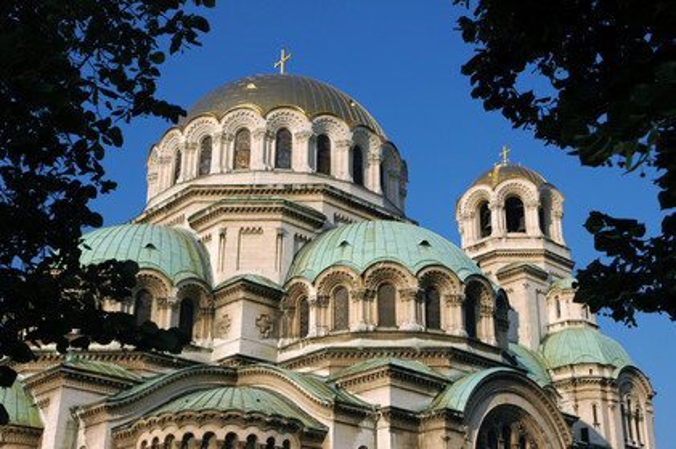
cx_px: 338
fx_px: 985
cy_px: 224
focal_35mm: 52
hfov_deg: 37.9
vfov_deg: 25.7
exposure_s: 1/400
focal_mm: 35
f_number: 10
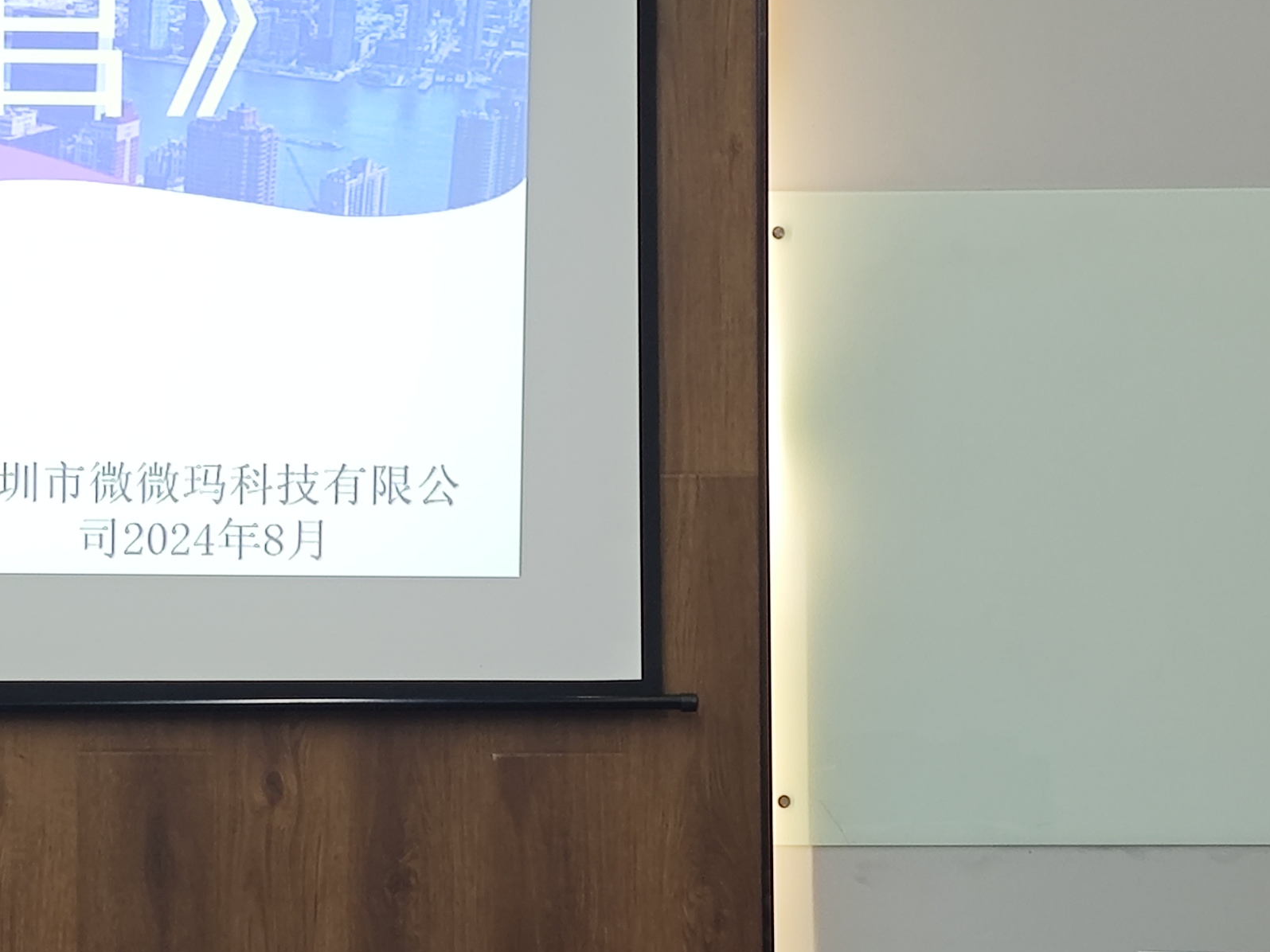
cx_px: 203
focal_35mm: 131
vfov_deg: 11.3
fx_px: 4806
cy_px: 434
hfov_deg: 14.9
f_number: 1.6
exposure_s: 1/100
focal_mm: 6.55
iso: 160
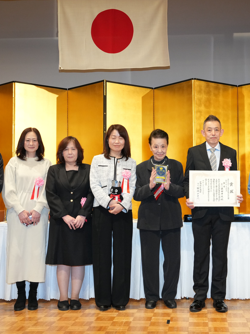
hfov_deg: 26.9
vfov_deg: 35.5
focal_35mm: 54
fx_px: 520
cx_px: 164
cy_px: 168
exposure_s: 1/200
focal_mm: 37
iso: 2500
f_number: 5.6
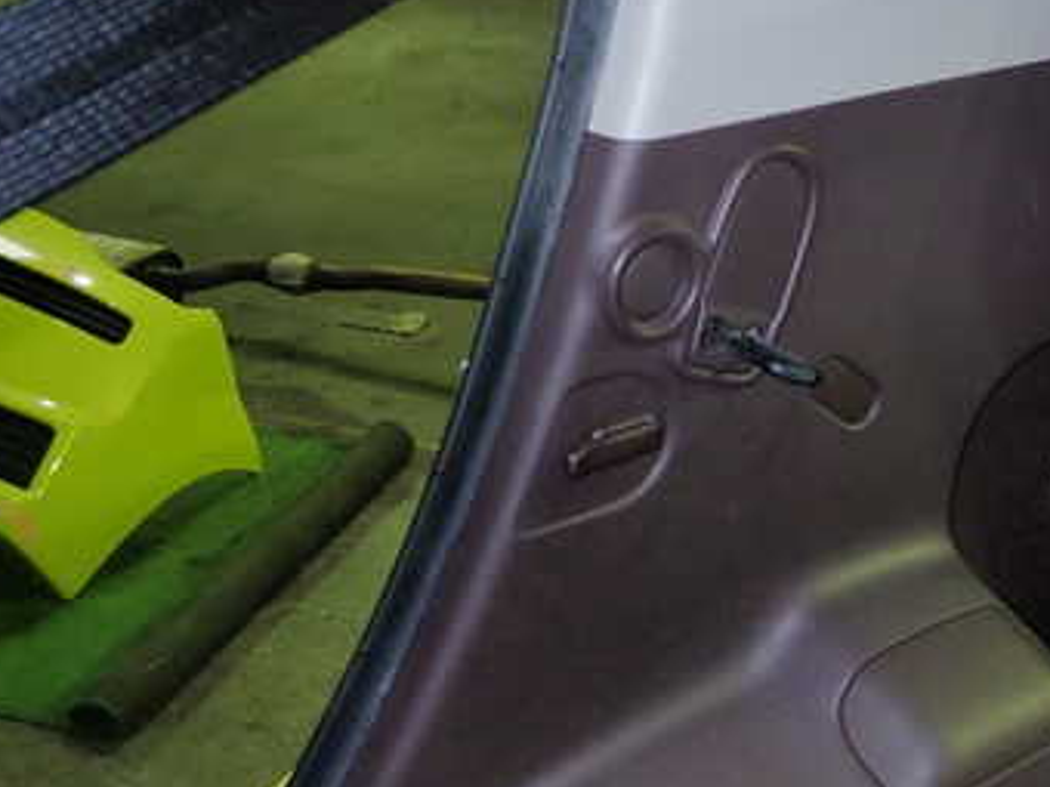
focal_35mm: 53
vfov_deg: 27.2
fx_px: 1608
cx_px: 877
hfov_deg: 34.8
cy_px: 577
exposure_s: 1/30
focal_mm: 5.5
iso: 200
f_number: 2.3
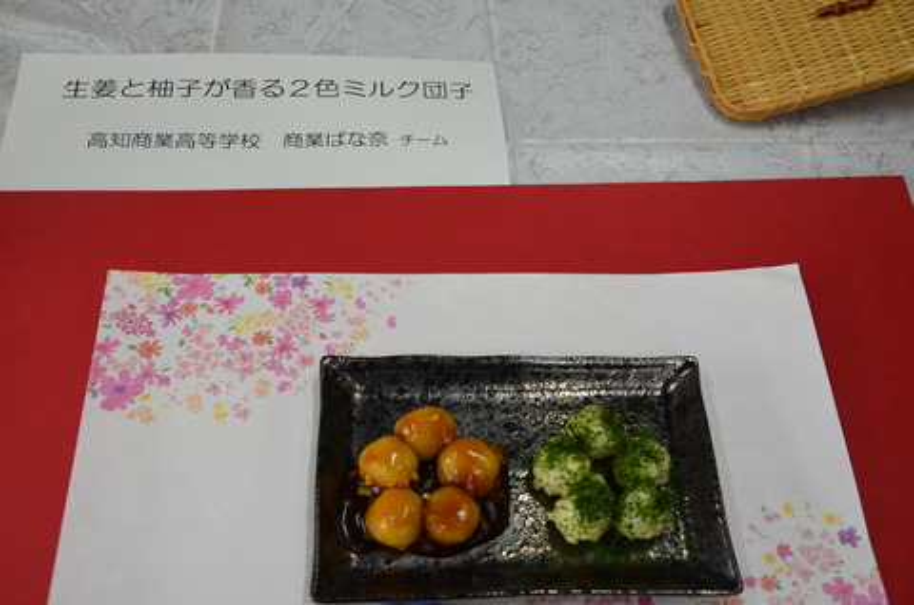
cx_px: 457
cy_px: 302
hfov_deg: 49.6
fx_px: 988
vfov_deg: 34.1
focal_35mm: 39
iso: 400
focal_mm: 26
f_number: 5.6
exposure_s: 1/125
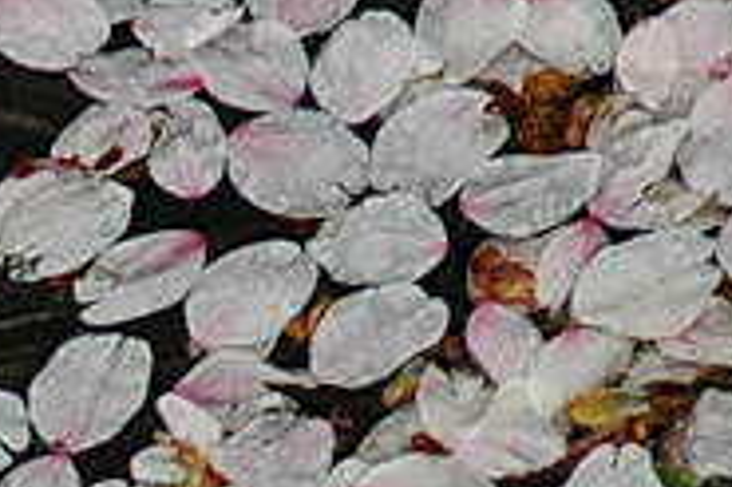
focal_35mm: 2489
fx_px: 50564
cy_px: 542
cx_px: -317
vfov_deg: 0.6
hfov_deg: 0.8
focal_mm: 300
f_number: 9
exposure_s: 1/250
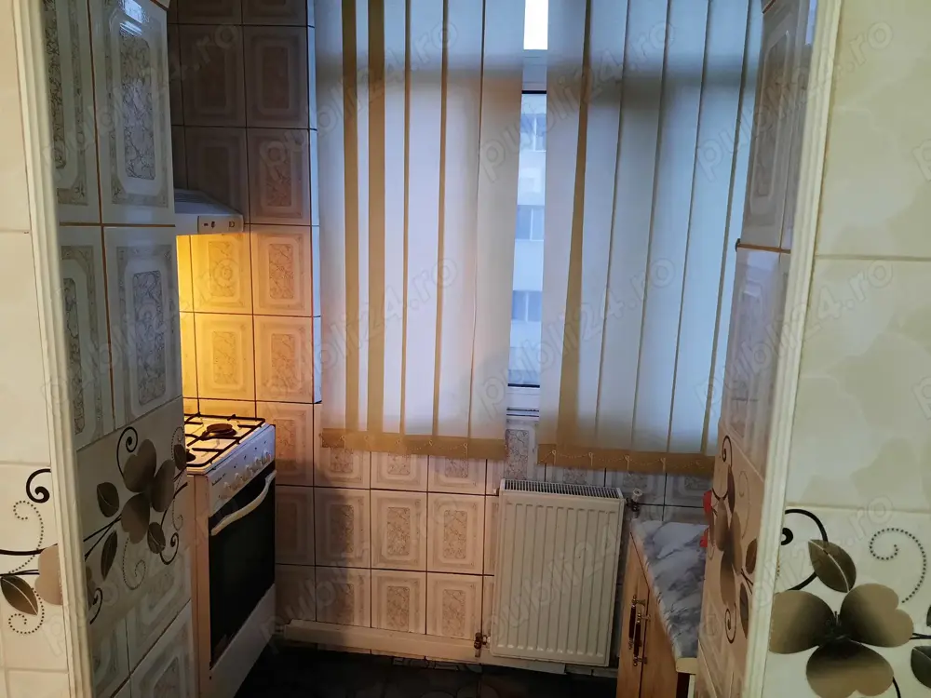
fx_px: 672
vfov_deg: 54.9
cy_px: 349
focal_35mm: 25
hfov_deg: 69.4
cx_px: 466
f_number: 2
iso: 640
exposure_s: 1/25
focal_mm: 4.6
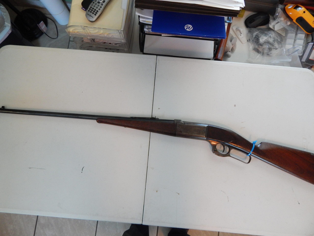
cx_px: 157
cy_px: 118
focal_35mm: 22
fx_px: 200
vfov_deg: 61.1
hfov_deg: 76.4
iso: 400
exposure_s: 1/30
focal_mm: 4
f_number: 3
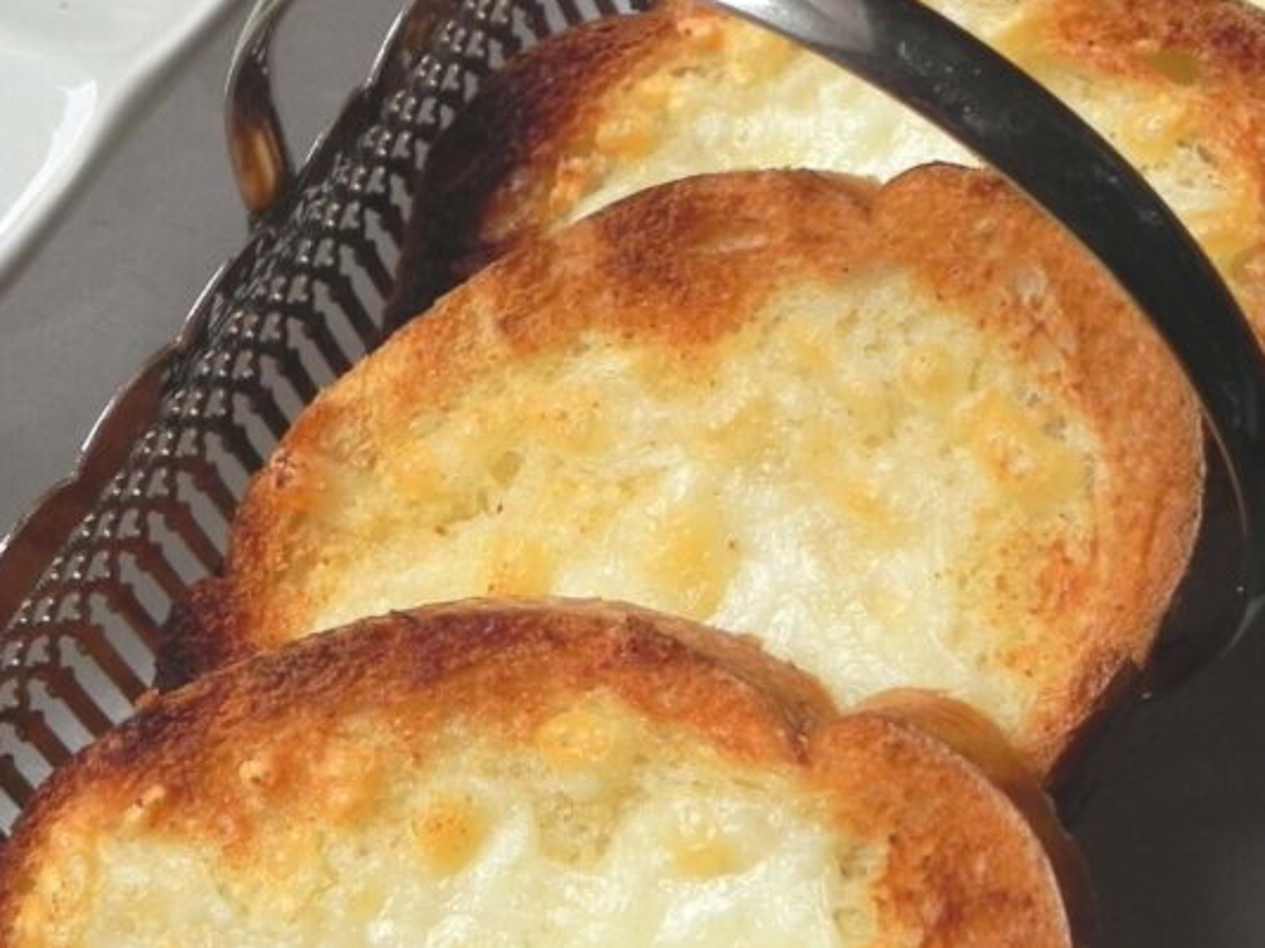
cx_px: 393
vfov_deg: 20.7
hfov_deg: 27.2
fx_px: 2593
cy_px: 590
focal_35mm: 71
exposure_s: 1/148
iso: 160
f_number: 4
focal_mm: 6.6
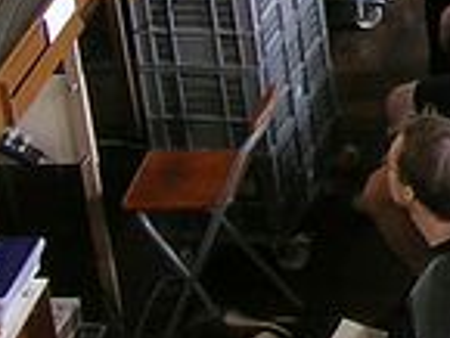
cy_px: -394
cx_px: 1170
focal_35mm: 198
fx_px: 2576
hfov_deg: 8.8
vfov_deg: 7.2
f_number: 5
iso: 50
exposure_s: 1/2
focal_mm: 5.8
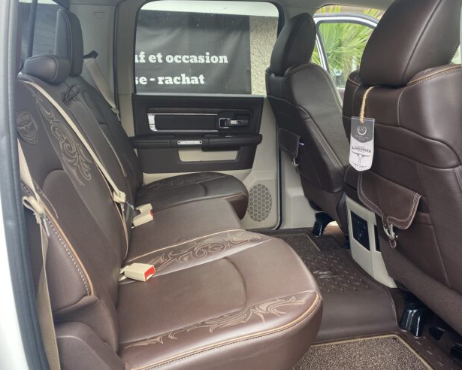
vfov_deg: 44.4
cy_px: 209
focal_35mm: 33
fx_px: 451
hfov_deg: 53.9
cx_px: 274
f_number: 1.8
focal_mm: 4.25
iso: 80
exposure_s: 1/121
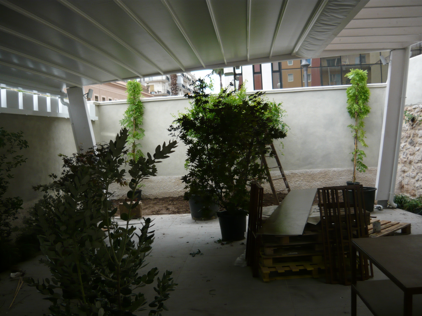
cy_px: 158
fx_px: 402
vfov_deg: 42.9
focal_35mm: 33
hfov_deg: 55.4
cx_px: 211
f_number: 2.8
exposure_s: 1/160
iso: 100
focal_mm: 5.5
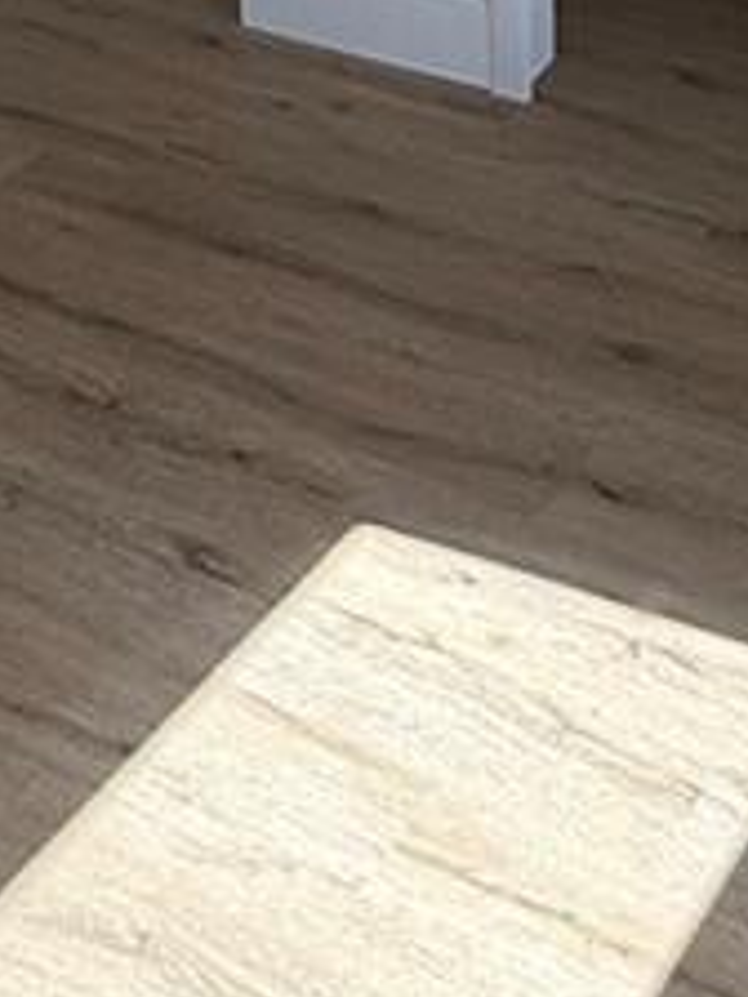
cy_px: -623
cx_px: 494
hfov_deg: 19.6
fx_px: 2161
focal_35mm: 75
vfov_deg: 20.8
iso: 64
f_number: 2.2
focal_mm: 2.22
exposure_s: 1/196
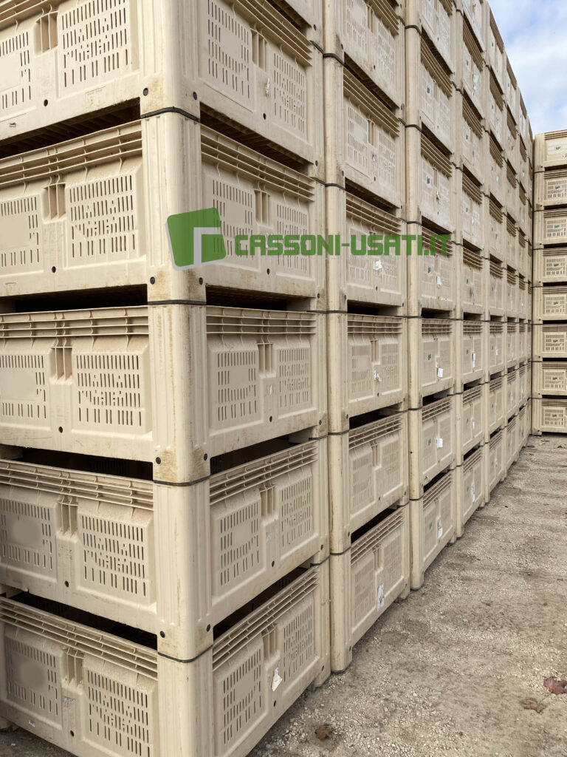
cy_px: 378
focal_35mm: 26
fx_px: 568
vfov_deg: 67.3
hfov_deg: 53.1
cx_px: 284
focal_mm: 4.25
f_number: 1.8
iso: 32
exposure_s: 1/1362
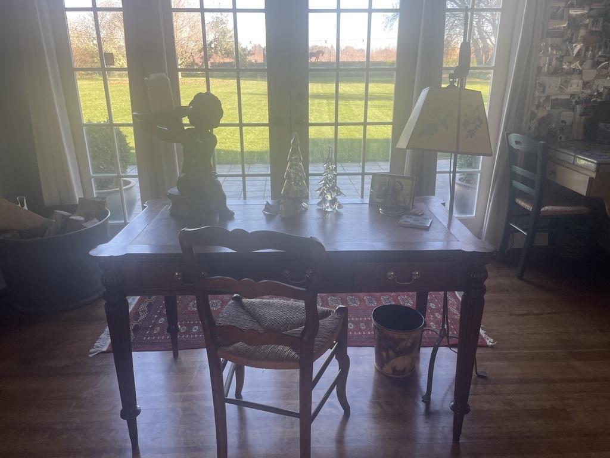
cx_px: 305
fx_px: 458
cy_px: 229
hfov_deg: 67.3
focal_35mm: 26
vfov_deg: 53.1
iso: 40
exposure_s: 1/121
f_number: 1.6
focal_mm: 4.2
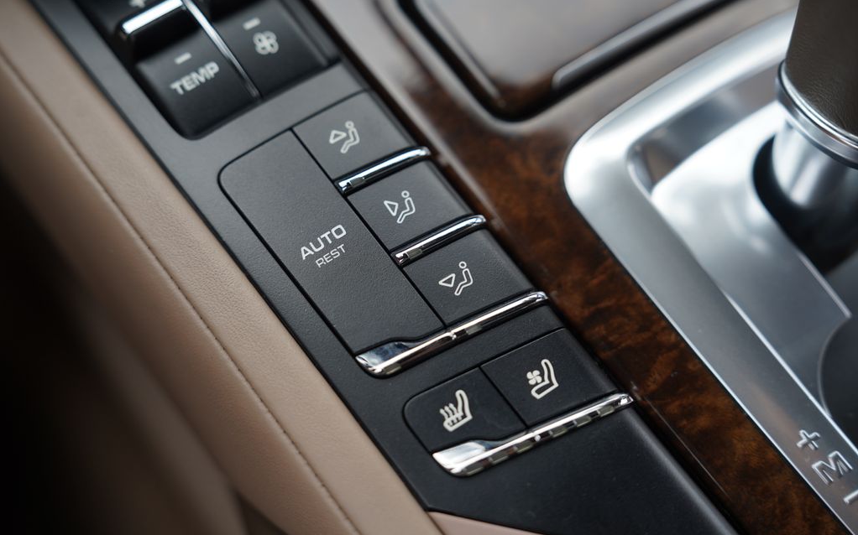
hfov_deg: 42.7
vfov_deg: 27.4
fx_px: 1099
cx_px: 429
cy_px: 258
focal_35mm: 47
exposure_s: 1/60
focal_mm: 46
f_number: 3.2
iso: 100
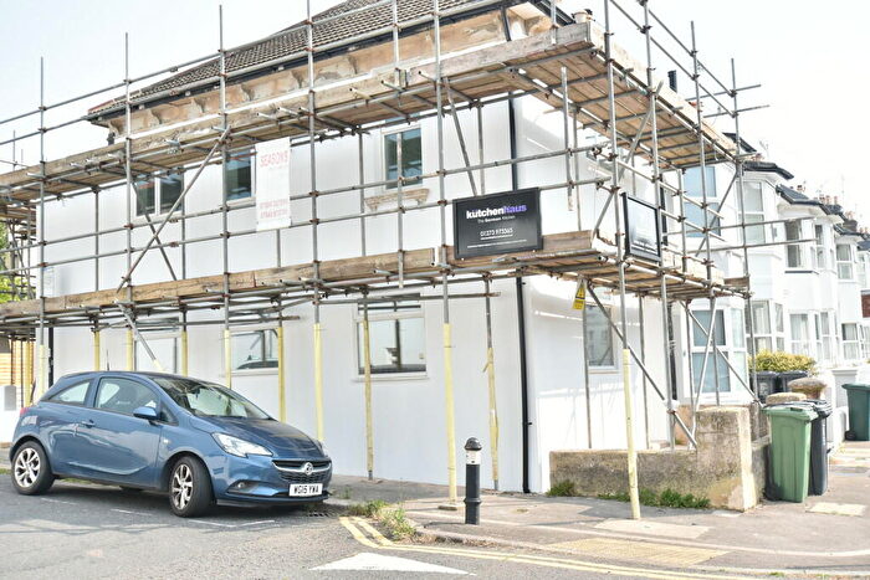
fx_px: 870
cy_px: 290
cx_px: 435
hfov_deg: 53.1
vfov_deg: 36.9
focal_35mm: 36
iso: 500
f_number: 9
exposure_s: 1/320
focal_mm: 24
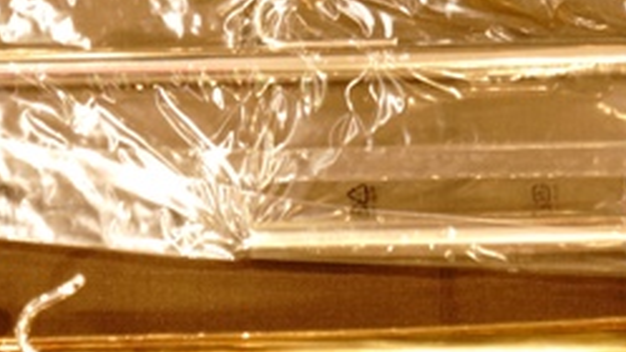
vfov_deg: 5.1
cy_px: 170
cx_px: 13
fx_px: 3917
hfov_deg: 9.1
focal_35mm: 236
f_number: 5
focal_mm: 47
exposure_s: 1/80
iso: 800
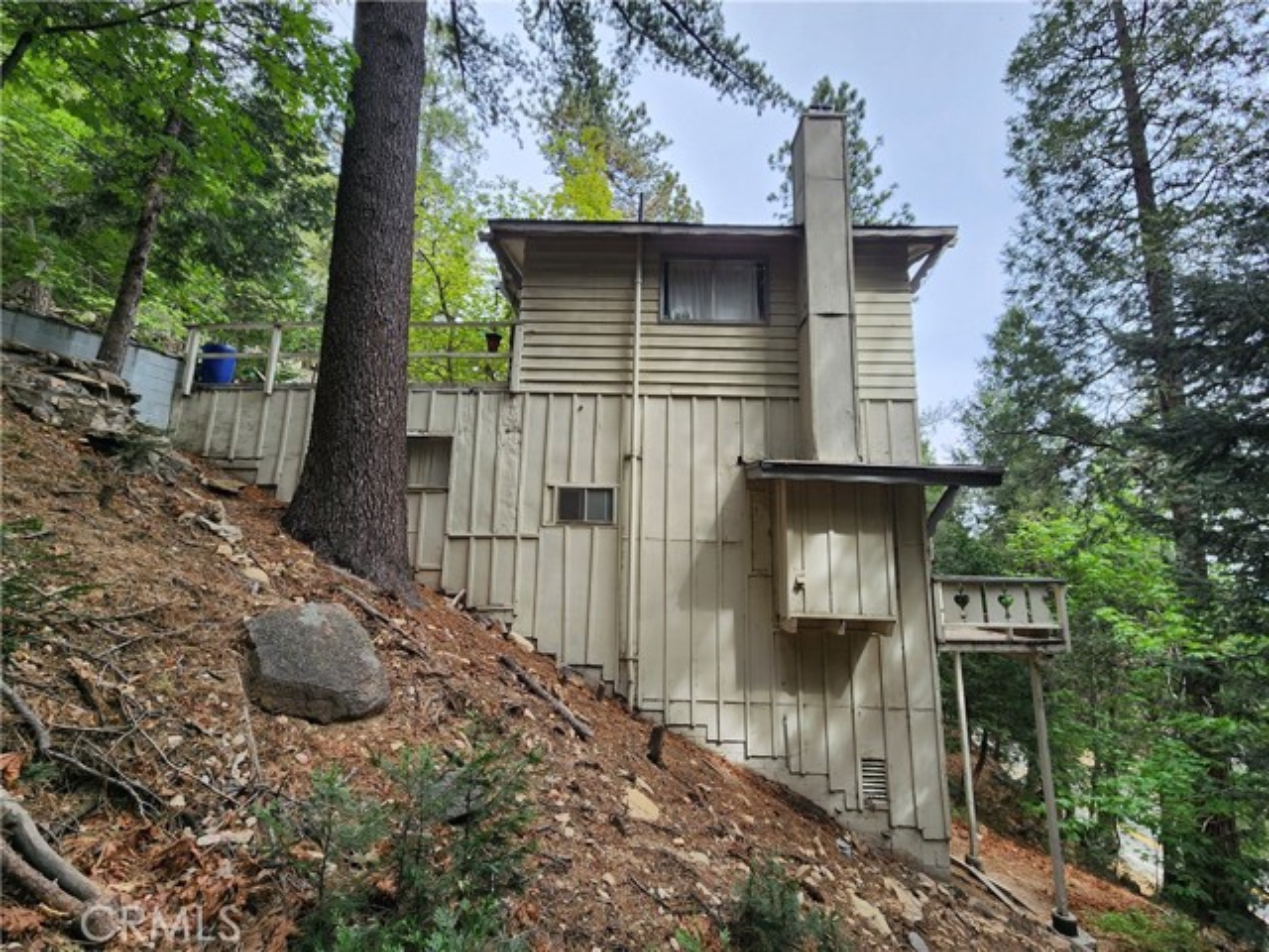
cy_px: 476
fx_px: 477
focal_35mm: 13
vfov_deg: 89.9
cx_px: 634
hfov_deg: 106.2
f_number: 2.2
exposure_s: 1/347
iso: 50
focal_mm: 2.2
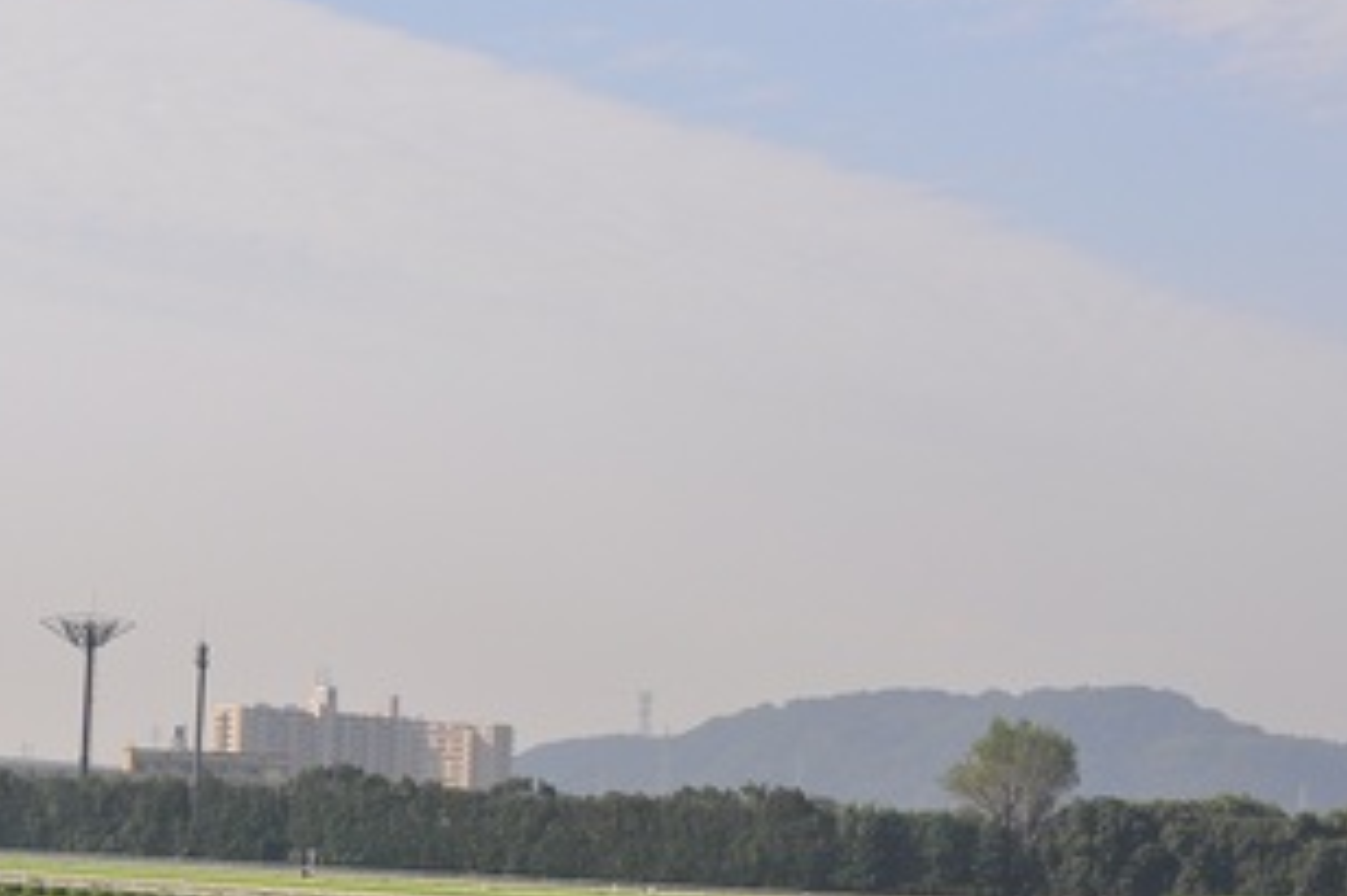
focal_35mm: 136
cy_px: 514
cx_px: 582
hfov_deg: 15.1
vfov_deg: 10.1
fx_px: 5086
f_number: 8
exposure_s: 1/1000
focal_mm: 70
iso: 320
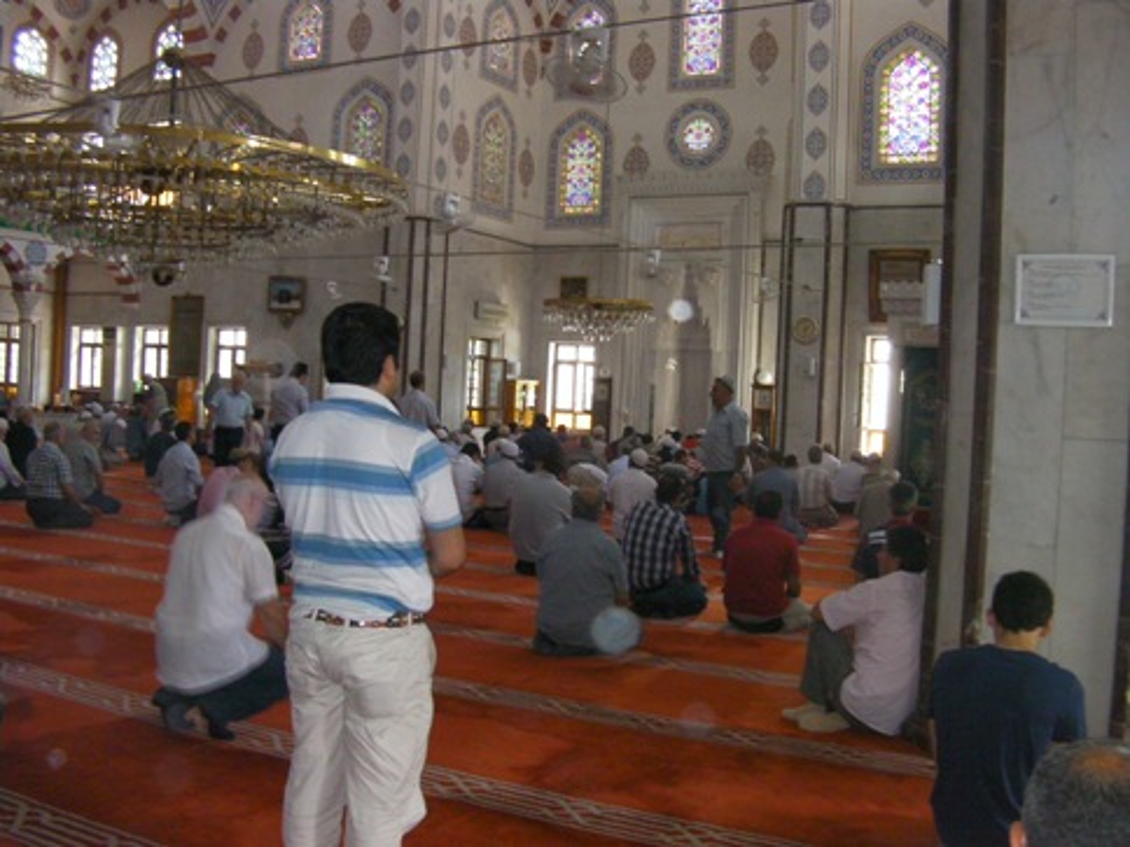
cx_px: 565
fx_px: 1240
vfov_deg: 37.7
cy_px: 424
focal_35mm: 38
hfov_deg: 49.0
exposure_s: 1/30
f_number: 3.5
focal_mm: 6.8
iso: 400
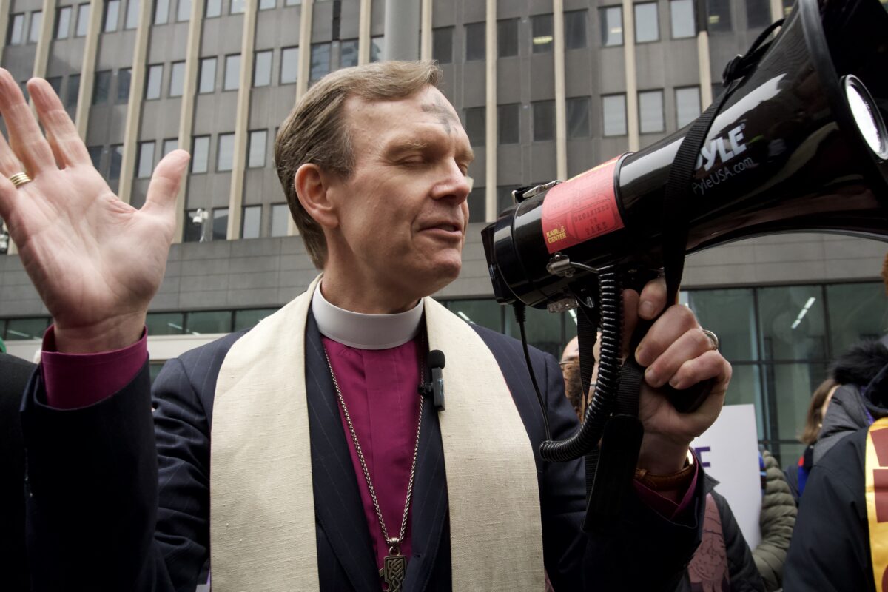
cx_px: 444
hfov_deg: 57.2
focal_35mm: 33
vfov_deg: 40.0
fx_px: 814
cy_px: 296
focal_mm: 22
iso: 2000
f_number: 8
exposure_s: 1/200
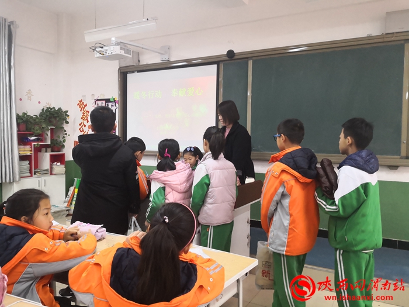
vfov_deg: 51.4
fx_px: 319
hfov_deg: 65.3
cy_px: 154
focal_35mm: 27
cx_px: 204
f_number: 1.6
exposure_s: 1/100
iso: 500
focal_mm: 3.95
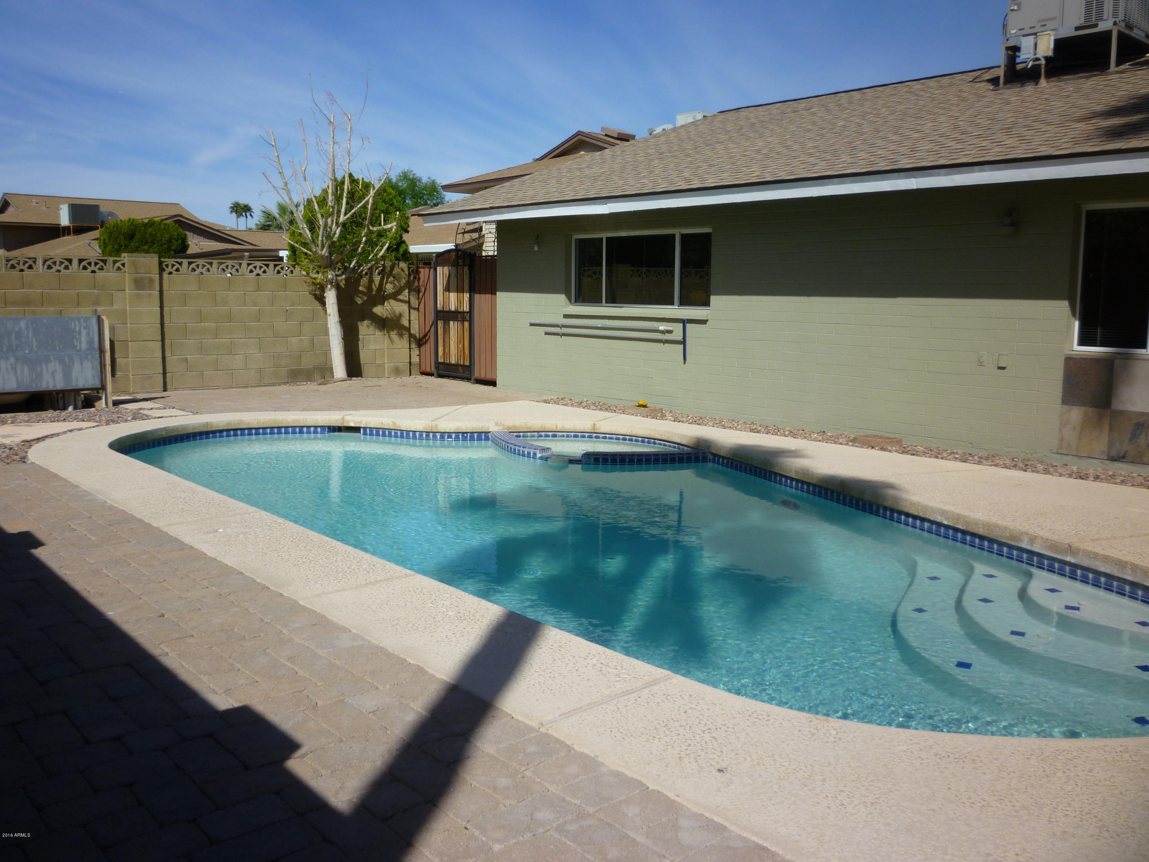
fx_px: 963
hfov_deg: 61.7
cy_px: 431
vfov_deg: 48.2
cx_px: 574
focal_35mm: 29
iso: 80
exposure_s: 1/800
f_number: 5
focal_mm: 5.2
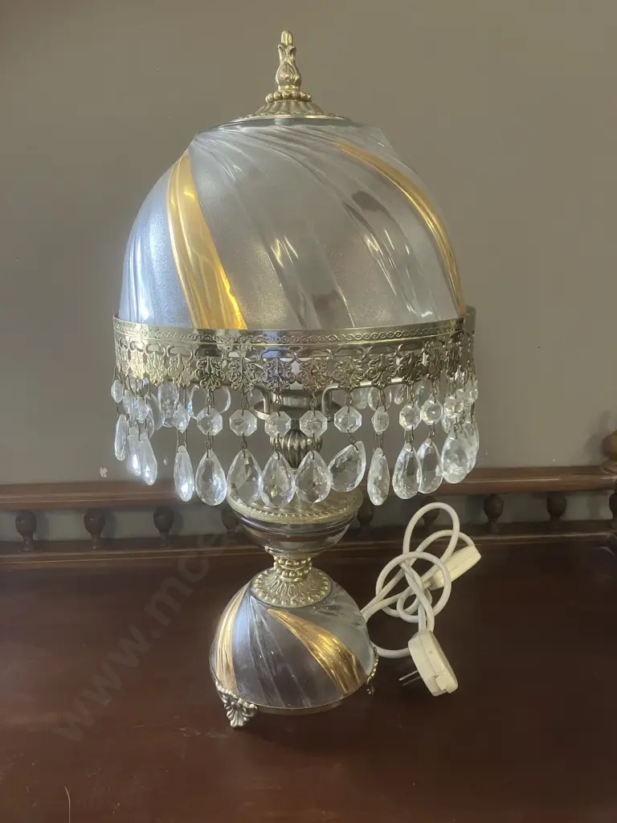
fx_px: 665
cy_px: 412
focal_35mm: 28
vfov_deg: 63.4
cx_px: 308
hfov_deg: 49.7
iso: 160
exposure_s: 1/50
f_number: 1.8
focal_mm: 3.99
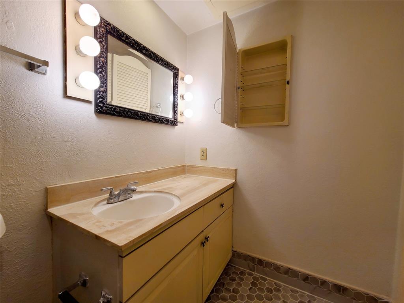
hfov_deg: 106.2
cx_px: 202
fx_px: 152
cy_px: 152
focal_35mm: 13
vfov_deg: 89.9
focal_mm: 2.2
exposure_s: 1/120
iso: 100
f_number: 2.2
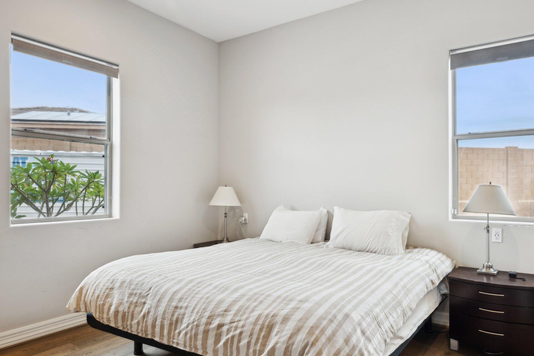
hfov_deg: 72.1
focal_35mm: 25
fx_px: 365
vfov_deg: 52.0
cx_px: 300
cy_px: 185
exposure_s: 1/6
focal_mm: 20.5
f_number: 8
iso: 320
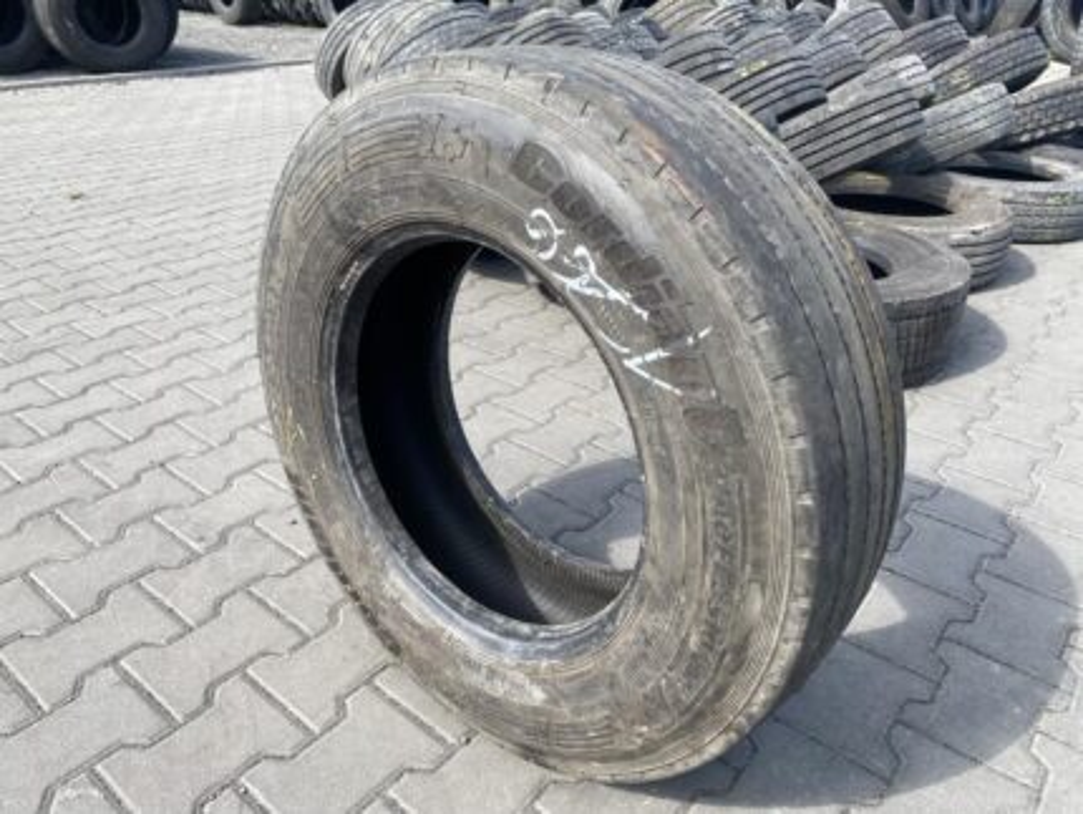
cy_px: 407
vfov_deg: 53.1
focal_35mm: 26
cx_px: 542
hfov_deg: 67.3
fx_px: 814
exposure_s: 1/1016
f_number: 1.8
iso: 32
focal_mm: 4.25
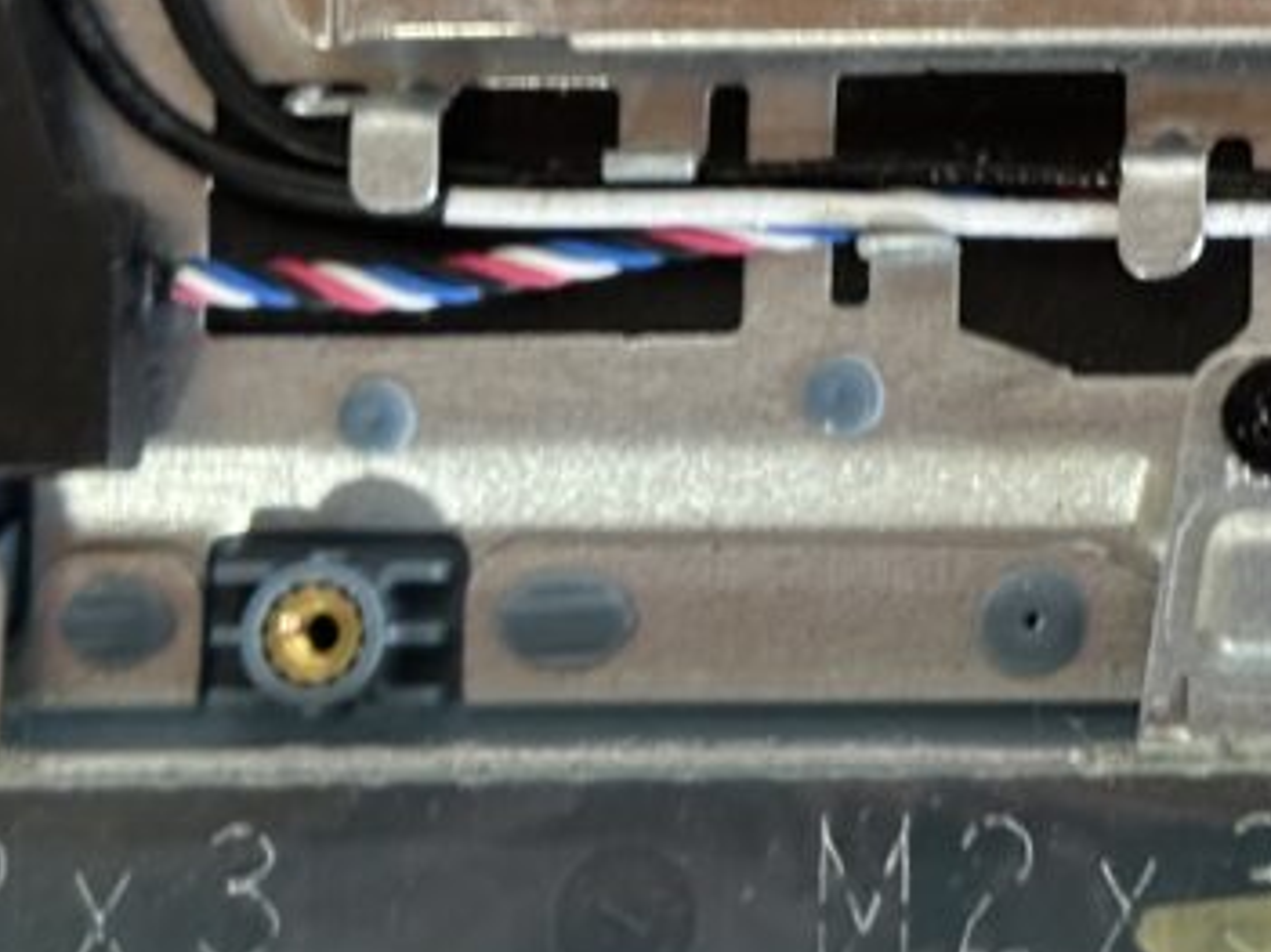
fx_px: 5139
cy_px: -279
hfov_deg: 13.7
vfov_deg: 10.4
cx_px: 1521
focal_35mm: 140
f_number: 1.78
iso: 400
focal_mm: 6.86
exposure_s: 1/25
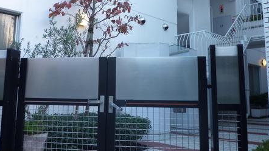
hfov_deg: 54.0
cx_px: 127
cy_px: 52
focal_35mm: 37
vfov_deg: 31.7
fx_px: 264
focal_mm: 4.4
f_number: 2.8
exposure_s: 1/30
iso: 125
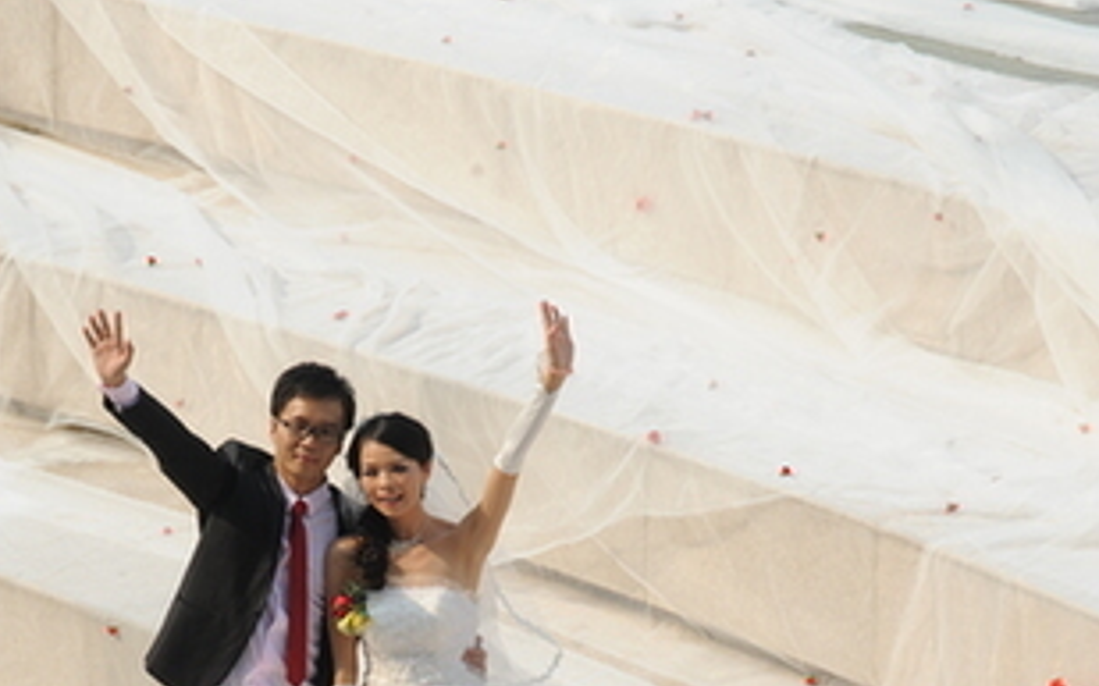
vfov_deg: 5.4
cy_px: 613
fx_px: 7277
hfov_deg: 8.6
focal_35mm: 243
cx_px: 427
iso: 500
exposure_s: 1/500
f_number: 11
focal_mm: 105
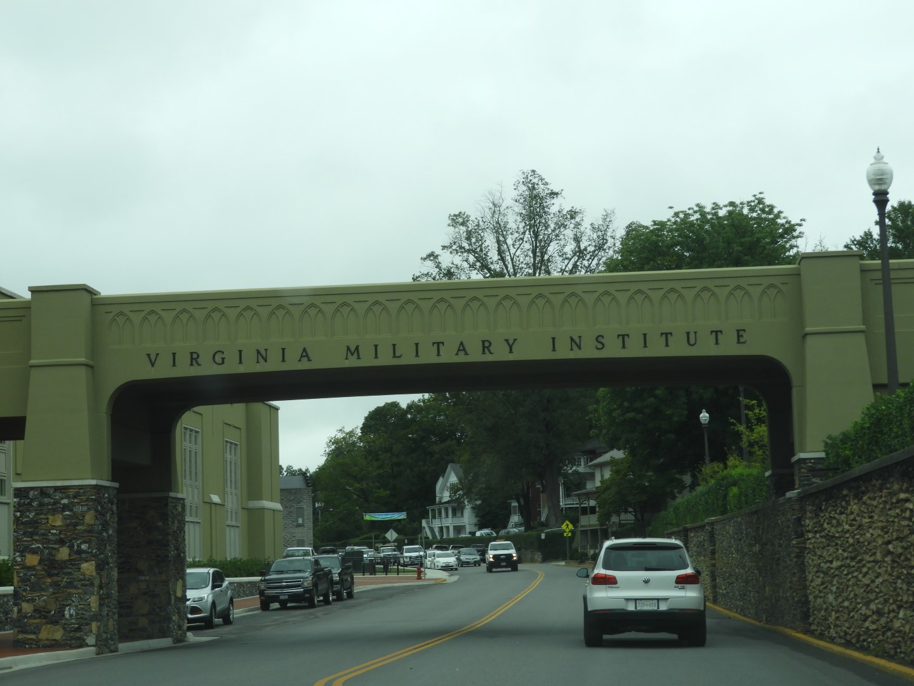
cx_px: 457
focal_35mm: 70
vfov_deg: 21.0
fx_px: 1848
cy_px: 343
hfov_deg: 27.8
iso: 100
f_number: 4.5
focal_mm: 12.5
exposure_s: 1/320
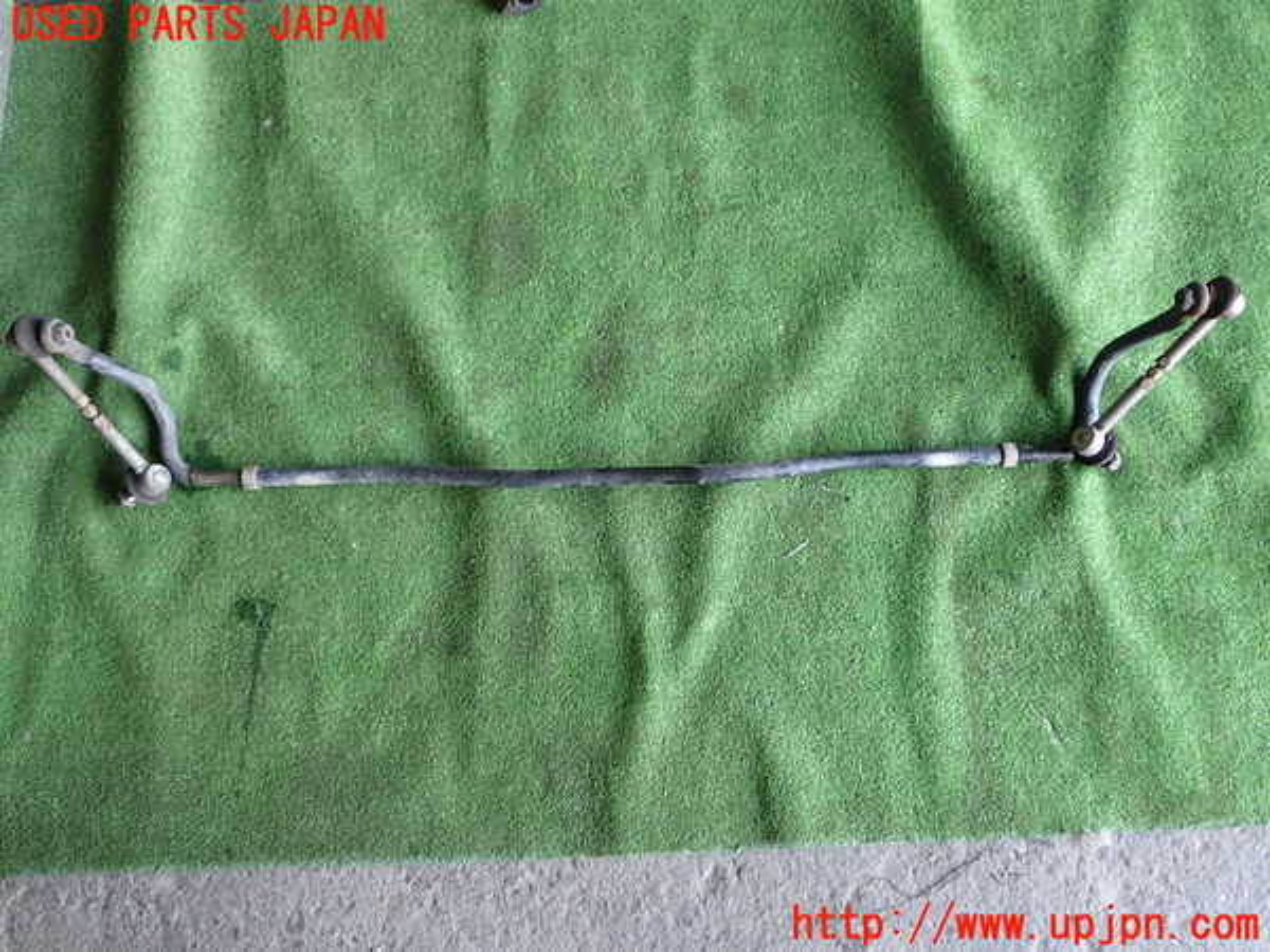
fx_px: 1174
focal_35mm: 32
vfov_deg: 44.2
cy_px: 476
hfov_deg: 56.8
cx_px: 635
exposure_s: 1/60
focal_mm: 5.79
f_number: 2.4
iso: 125
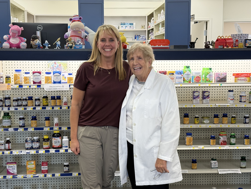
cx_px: 126
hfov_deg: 39.7
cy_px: 94
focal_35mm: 48
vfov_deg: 30.3
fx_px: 348
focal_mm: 6.76
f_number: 1.78
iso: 100
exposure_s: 1/120
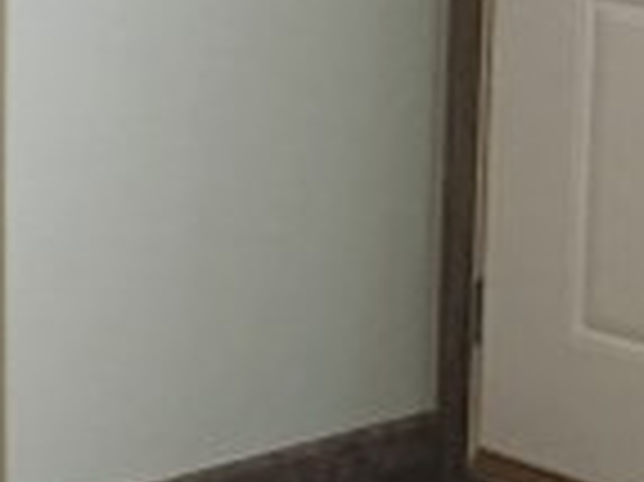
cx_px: -558
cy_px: -126
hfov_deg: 11.3
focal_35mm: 162
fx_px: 3011
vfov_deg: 9.0
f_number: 2.2
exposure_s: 1/15
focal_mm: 4.15
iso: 100
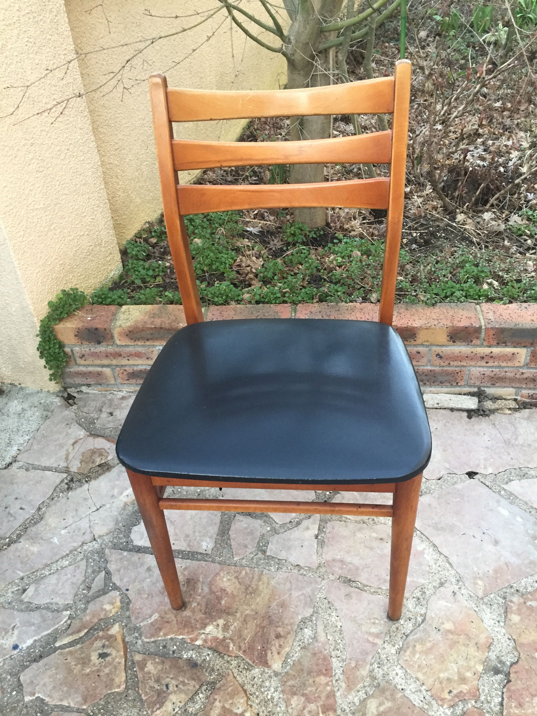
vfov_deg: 61.7
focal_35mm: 29
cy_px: 358
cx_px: 268
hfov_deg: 48.2
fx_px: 600
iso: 125
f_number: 2.2
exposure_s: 1/30
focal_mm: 4.15
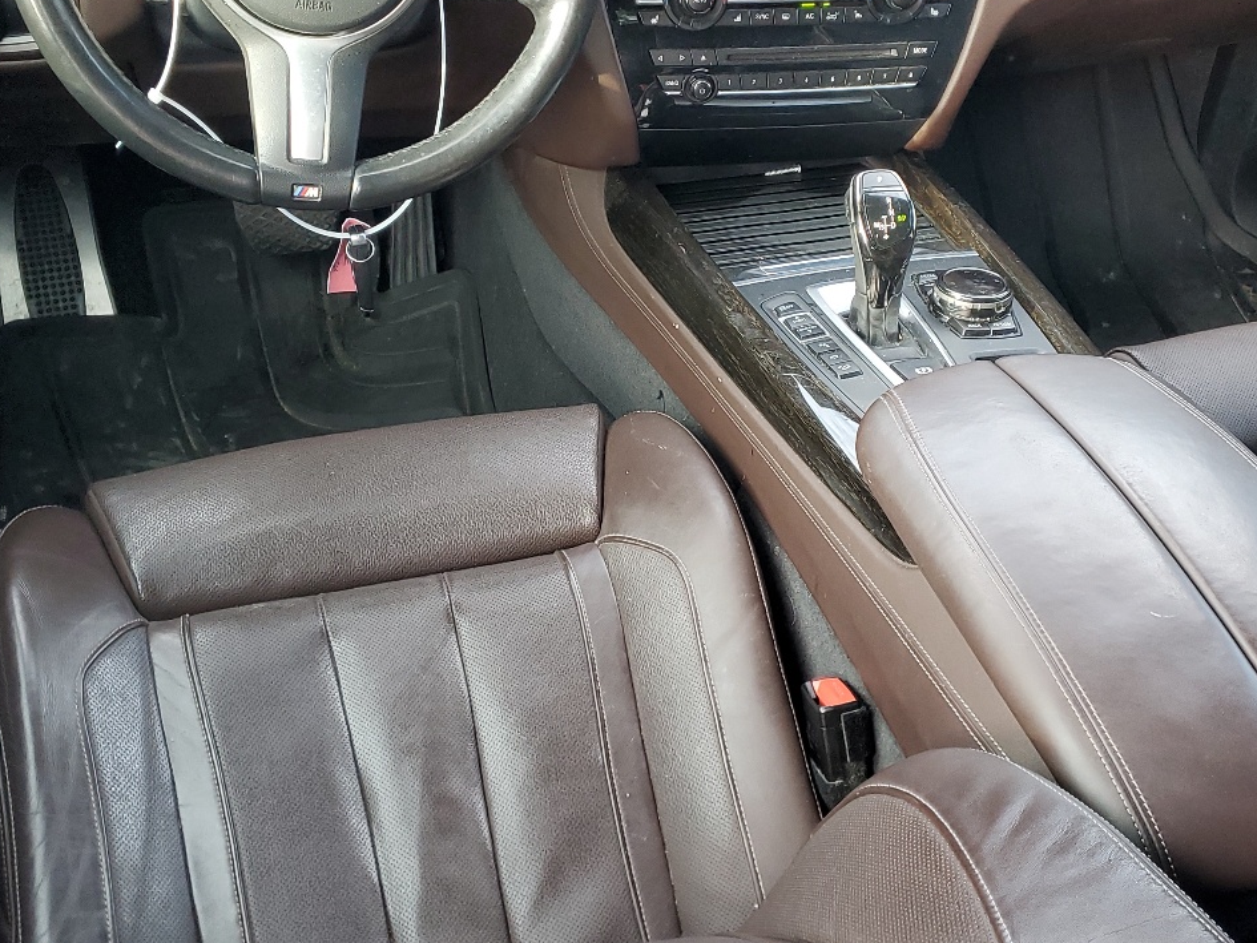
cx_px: 685
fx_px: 1598
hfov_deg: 42.9
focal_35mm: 44
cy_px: 334
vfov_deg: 32.7
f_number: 1.5
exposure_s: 1/120
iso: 99
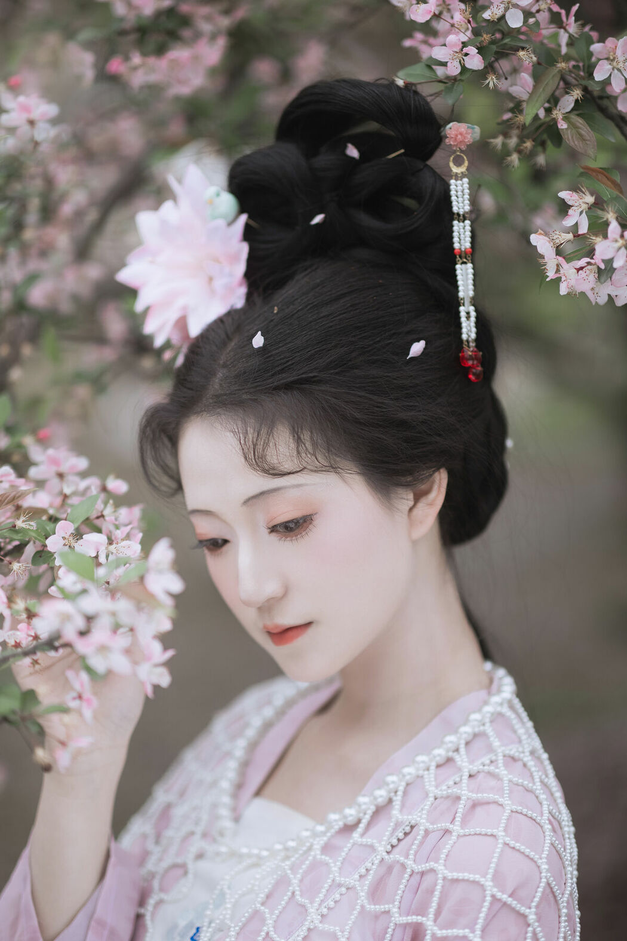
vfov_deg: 23.9
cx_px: 314
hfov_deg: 16.1
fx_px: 2220
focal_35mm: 85
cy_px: 470
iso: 200
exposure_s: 1/1000
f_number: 1.6
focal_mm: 85
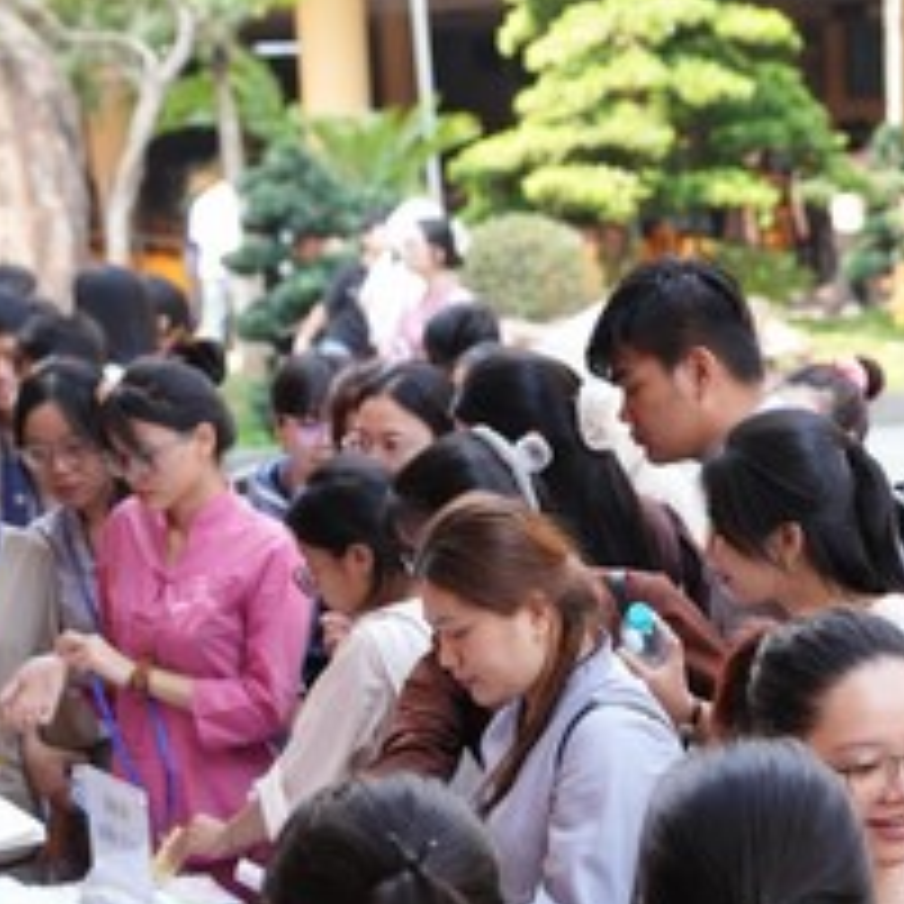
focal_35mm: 96
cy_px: 821
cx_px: 765
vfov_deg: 17.8
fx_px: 2836
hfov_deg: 17.9
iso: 400
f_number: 2.8
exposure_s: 1/400
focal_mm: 35
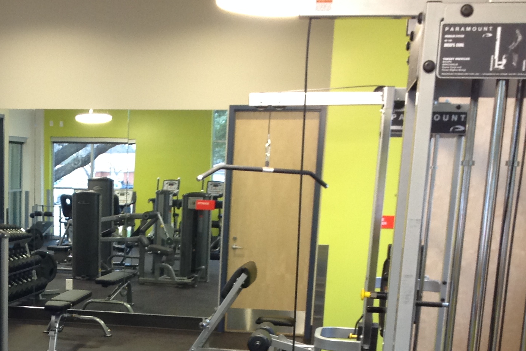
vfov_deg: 19.5
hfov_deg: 29.0
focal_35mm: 68
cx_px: 102
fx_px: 993
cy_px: 345
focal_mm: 4.28
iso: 100
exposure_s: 1/15
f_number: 2.4
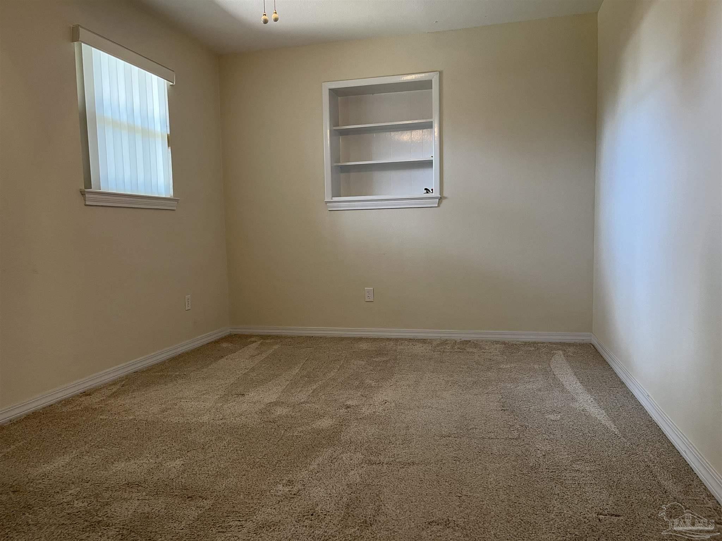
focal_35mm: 26
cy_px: 270
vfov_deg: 53.1
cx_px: 361
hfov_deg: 67.3
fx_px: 542
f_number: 1.6
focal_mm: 5.1
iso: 100
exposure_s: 1/60
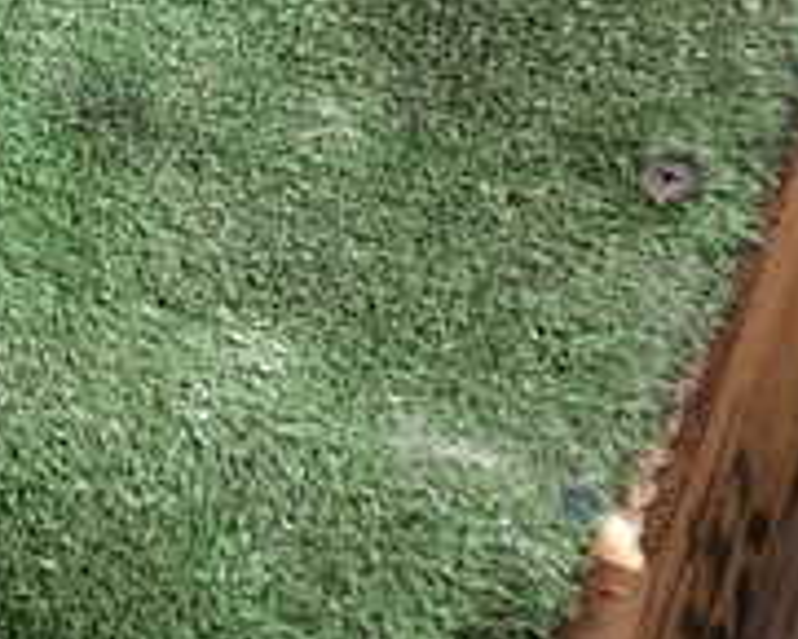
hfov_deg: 17.9
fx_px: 2292
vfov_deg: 15.3
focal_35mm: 97
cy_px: -145
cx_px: -366
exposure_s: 1/125
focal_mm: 5.4
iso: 160
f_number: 2.3
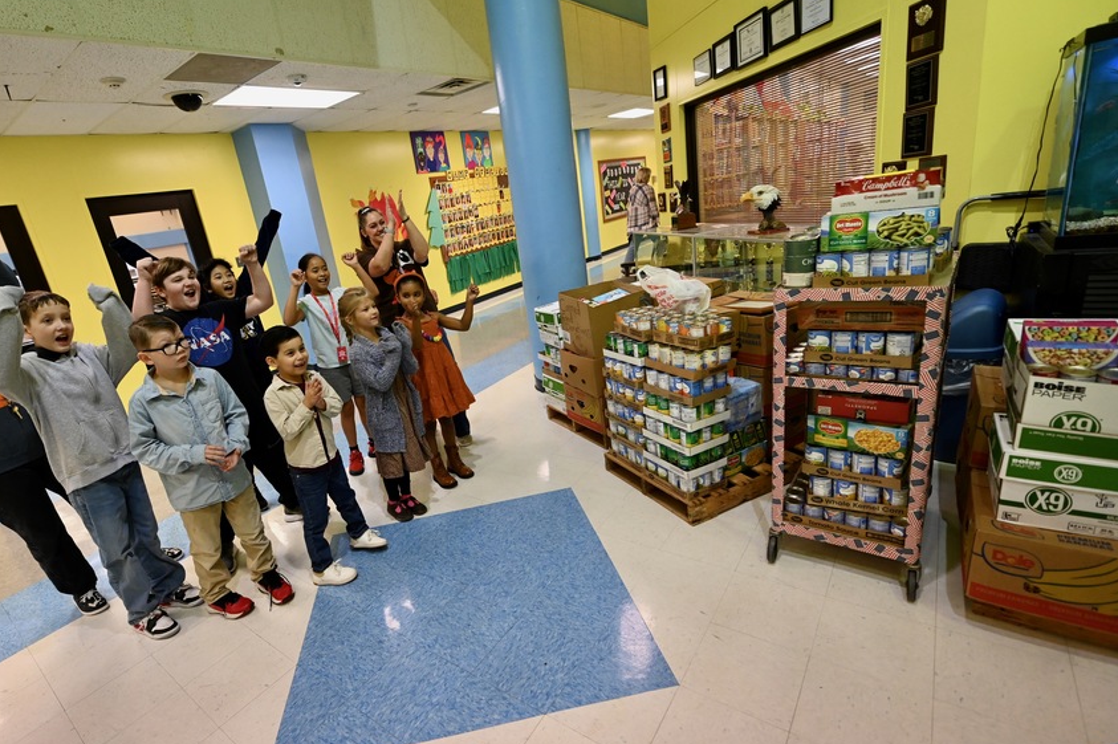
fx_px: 528
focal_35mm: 17
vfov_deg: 70.4
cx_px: 484
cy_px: 376
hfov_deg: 92.8
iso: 2000
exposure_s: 1/250
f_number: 2.8
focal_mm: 14
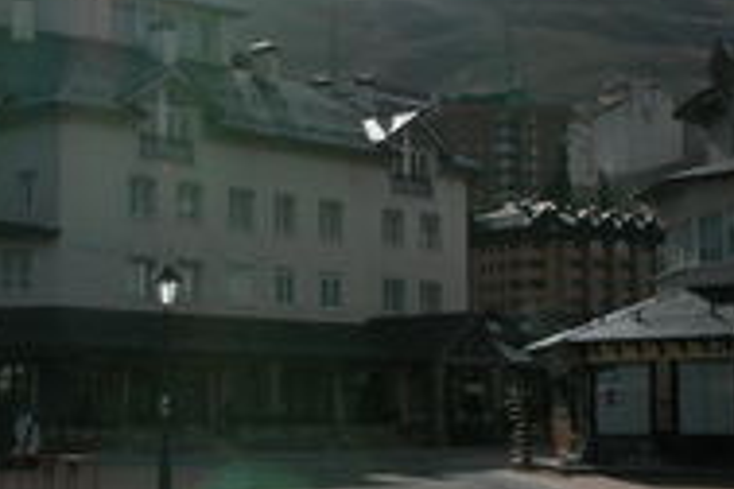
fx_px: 1570
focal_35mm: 77
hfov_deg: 26.0
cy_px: 241
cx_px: 194
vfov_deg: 17.7
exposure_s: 1/620
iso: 100
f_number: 8
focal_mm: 8.9
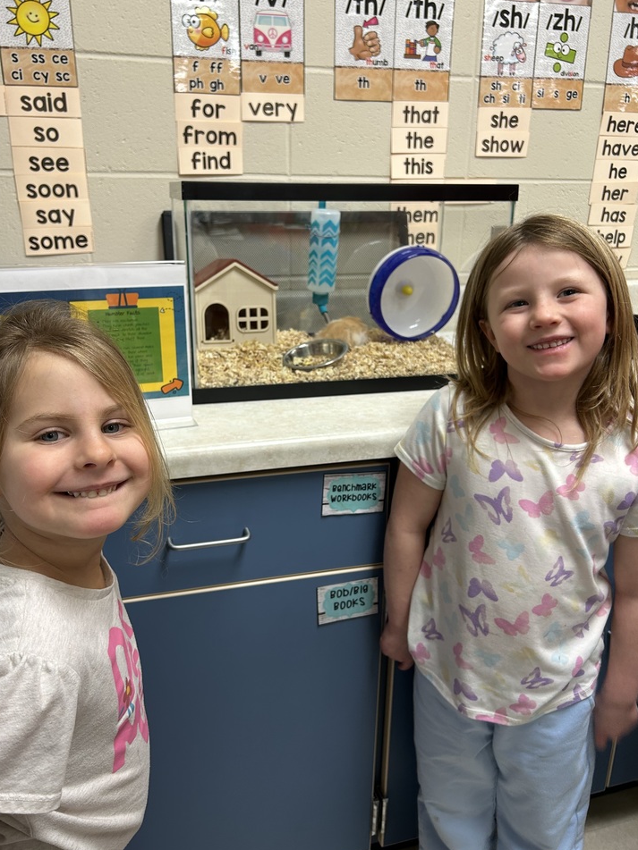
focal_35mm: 28
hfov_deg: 49.7
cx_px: 312
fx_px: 688
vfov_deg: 63.4
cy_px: 417
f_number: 1.5
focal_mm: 5.7
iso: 80
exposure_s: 1/60
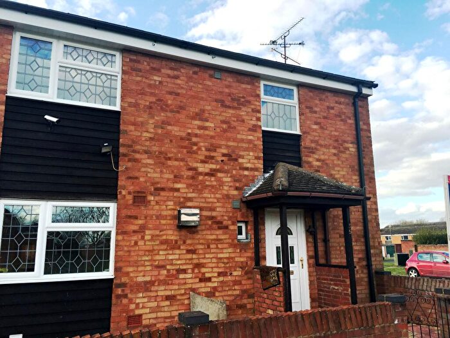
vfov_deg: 48.2
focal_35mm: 29
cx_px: 225
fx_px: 377
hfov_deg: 61.7
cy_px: 169
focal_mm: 4.15
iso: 25
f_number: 2.2
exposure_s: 1/541
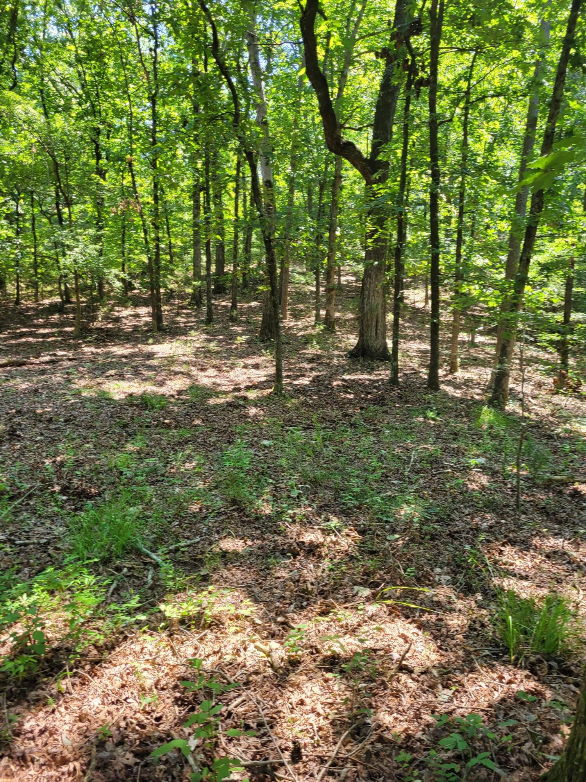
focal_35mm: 26
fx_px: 587
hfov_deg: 53.1
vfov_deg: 67.3
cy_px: 391
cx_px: 293
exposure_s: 1/120
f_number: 1.8
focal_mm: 5.4
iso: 50
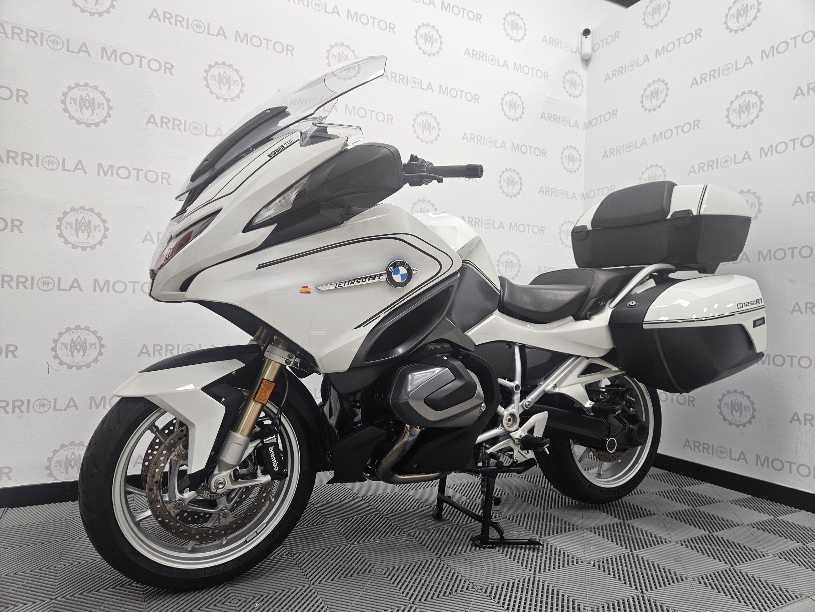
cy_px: 306
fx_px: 542
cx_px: 408
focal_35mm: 23
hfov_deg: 73.9
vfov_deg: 58.9
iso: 125
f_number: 1.8
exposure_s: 1/100
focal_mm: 5.4
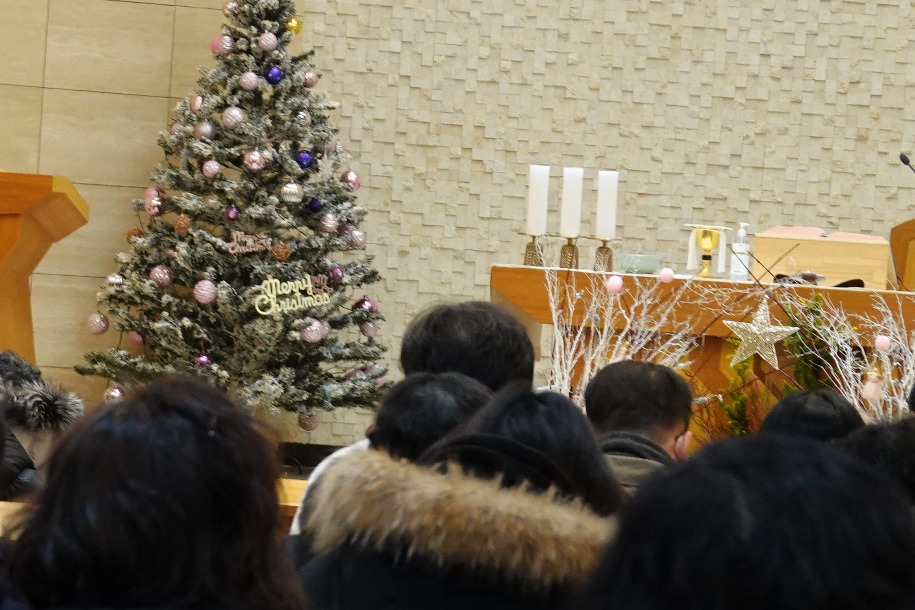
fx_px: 4727
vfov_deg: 7.4
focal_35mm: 186
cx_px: 298
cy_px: 460
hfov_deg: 11.0
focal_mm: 28.91
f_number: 3.5
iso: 800
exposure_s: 1/25
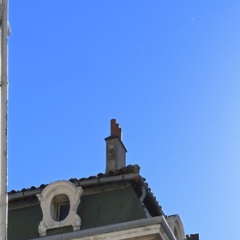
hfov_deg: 10.0
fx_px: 1373
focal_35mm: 175
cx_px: 72
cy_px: 684
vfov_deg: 8.6
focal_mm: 36
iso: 200
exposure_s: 1/160
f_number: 14
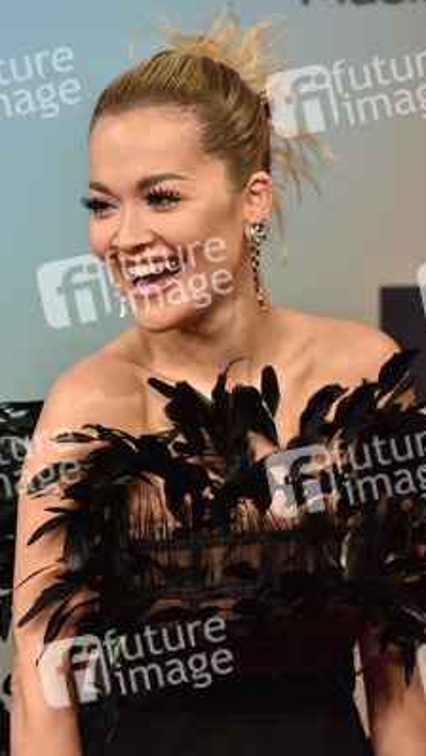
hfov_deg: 6.8
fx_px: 3593
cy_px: 378
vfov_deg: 12.0
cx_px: 190
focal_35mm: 179
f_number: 5.6
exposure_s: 1/200
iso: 2000
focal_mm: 170
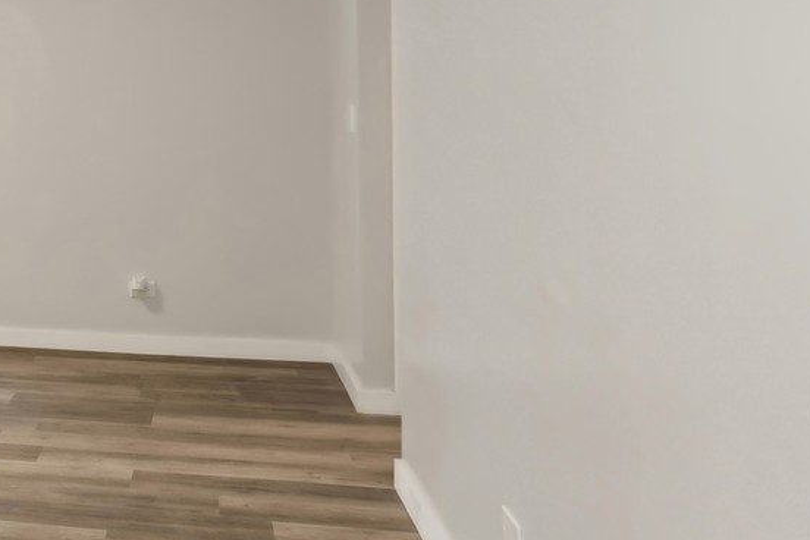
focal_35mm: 44
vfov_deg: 30.0
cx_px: -118
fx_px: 990
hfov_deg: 36.3
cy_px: 136
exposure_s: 1.6
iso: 200
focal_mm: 15
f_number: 11
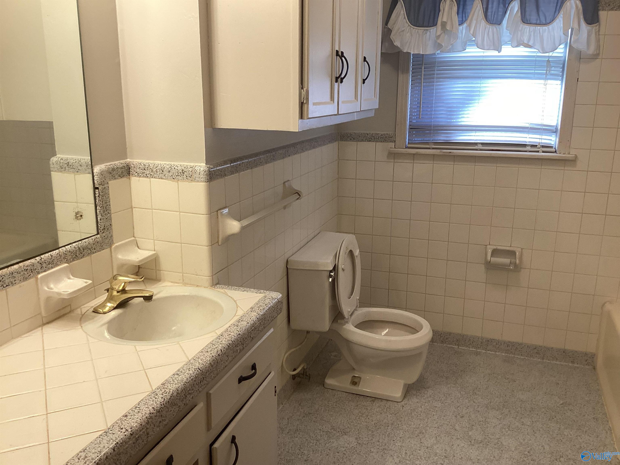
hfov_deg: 58.4
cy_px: 232
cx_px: 310
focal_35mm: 31
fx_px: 555
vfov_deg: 45.4
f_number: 2.4
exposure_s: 1/120
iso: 80
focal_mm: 3.3
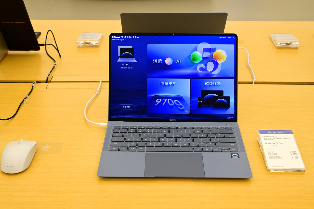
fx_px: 445
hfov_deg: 38.9
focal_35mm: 51
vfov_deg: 26.5
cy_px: 104
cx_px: 157
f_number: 8
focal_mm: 51
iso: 720
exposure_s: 1/125
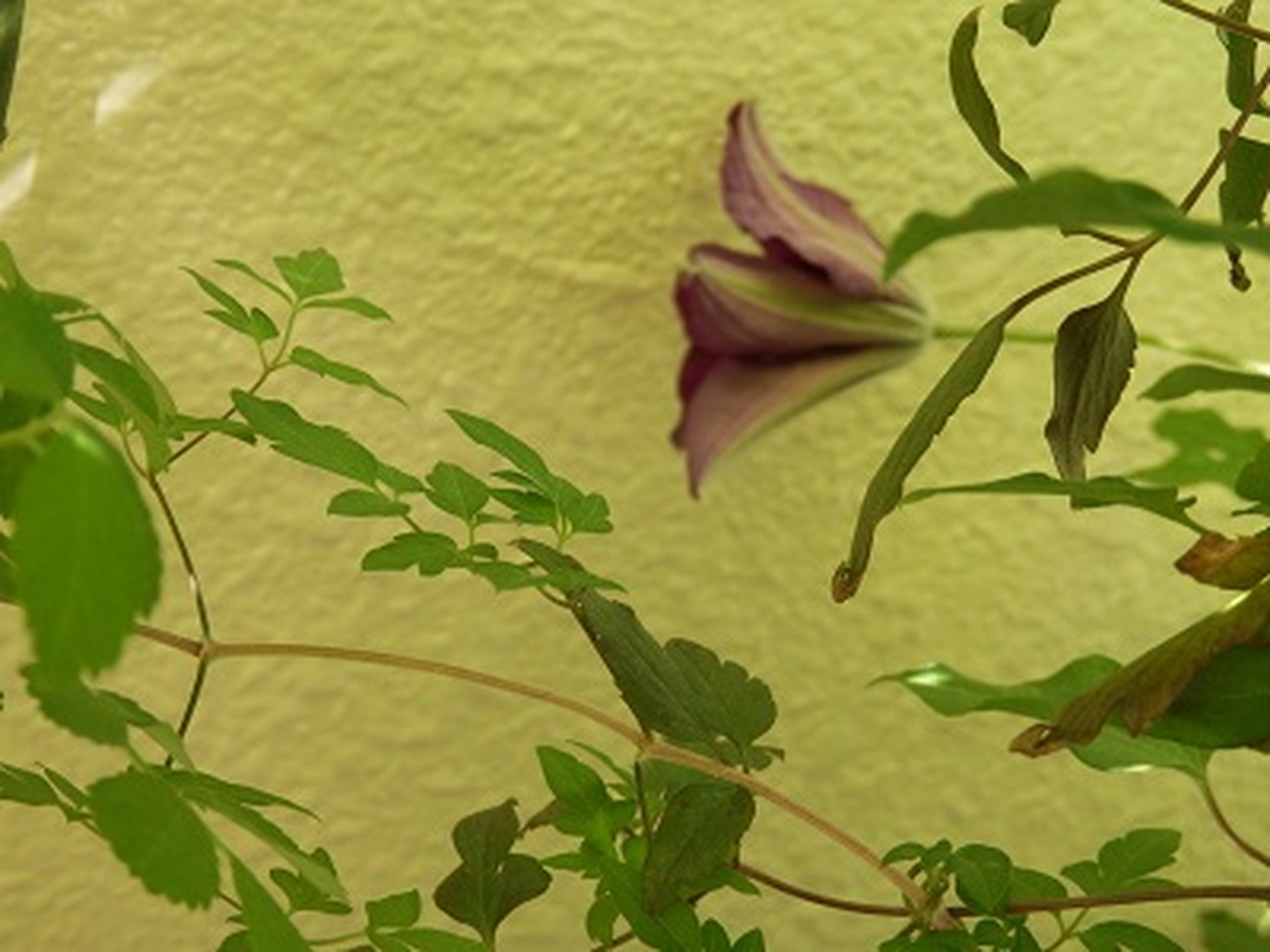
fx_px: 2421
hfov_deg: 29.4
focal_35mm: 66
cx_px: 635
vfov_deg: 22.3
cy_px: 476
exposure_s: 1/100
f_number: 4.4
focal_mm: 11.9
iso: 320
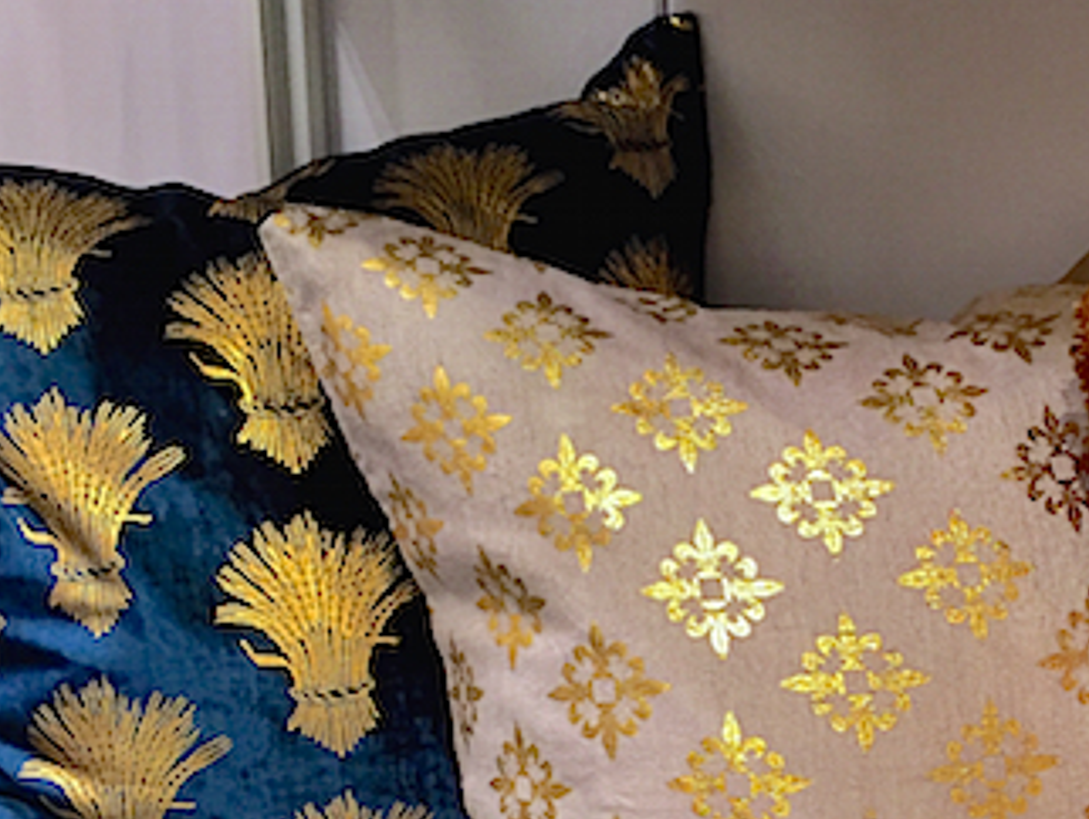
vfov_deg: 26.5
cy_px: 663
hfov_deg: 35.0
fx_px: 1700
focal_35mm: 54
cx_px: 758
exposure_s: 1/30
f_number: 2.2
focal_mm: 4.15
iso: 100
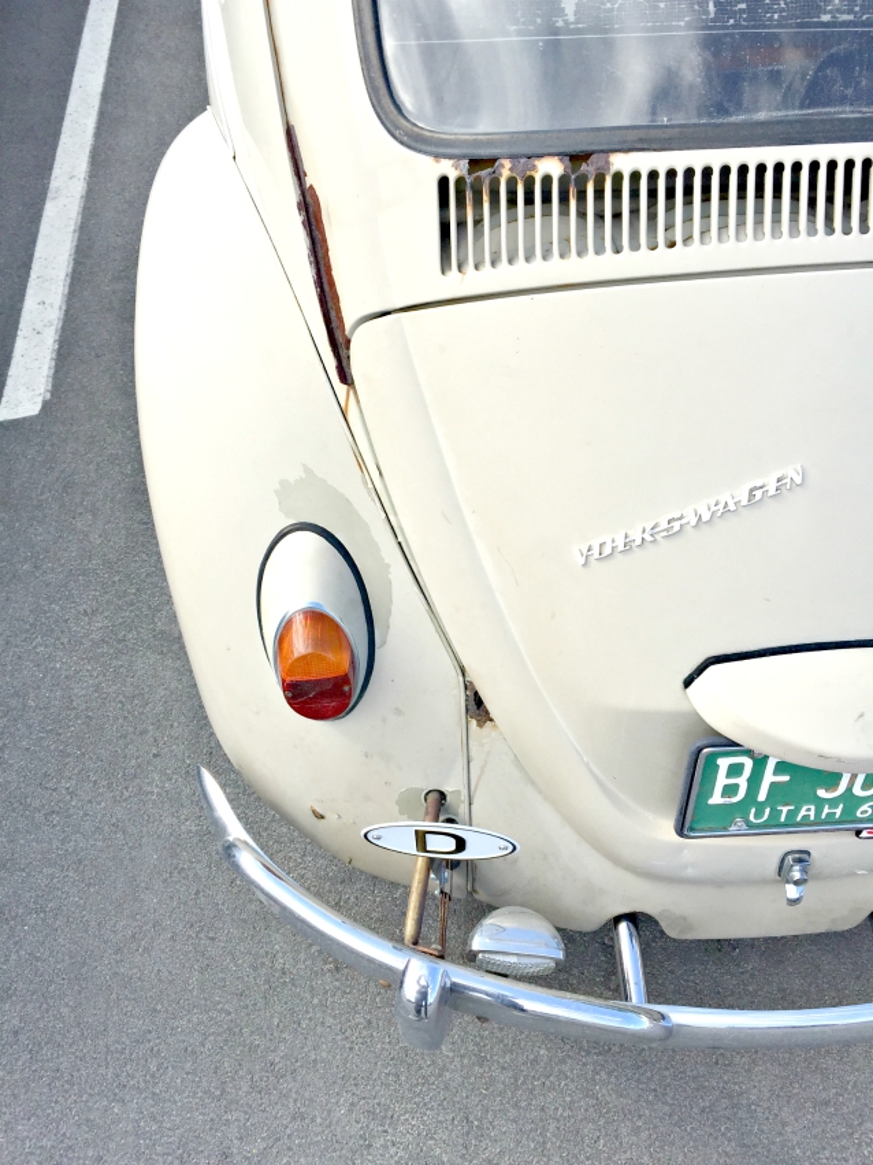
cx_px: 436
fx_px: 975
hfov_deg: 48.2
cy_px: 582
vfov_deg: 61.7
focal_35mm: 29
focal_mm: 4.15
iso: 32
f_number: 2.2
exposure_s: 1/824
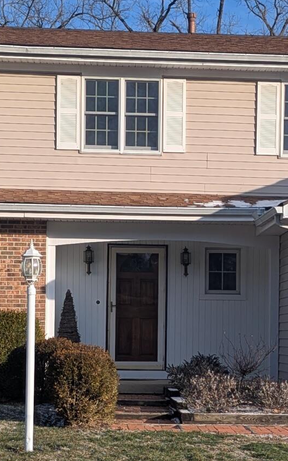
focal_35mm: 90
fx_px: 1130
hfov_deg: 14.5
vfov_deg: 22.9
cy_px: 307
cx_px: 190
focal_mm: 6.81
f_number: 1.85
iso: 42
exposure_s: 1/2179
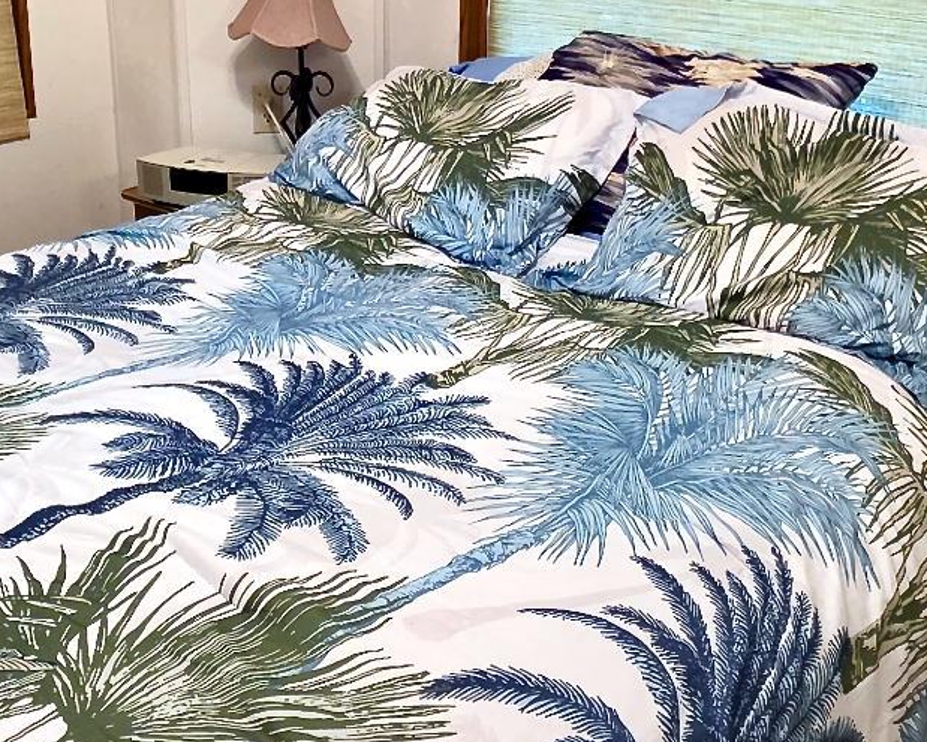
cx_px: 370
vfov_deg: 34.9
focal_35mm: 42
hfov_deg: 43.6
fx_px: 1152
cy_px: 187
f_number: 1.9
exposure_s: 1/60
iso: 250
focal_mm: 2.2
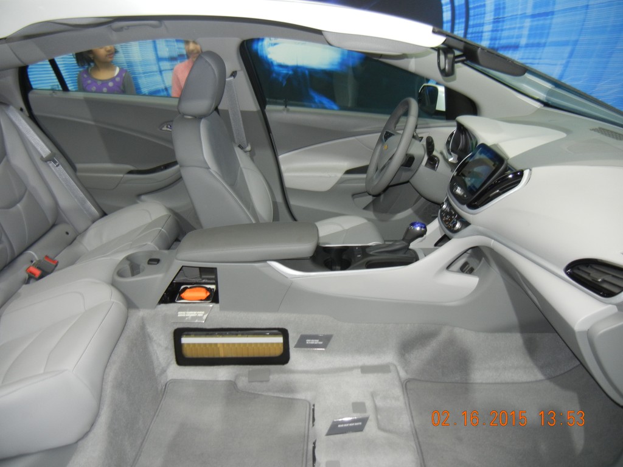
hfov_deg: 60.0
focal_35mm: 30
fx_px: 540
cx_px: 312
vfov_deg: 46.8
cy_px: 234
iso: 200
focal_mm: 5.4
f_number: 3.5
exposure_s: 1/30
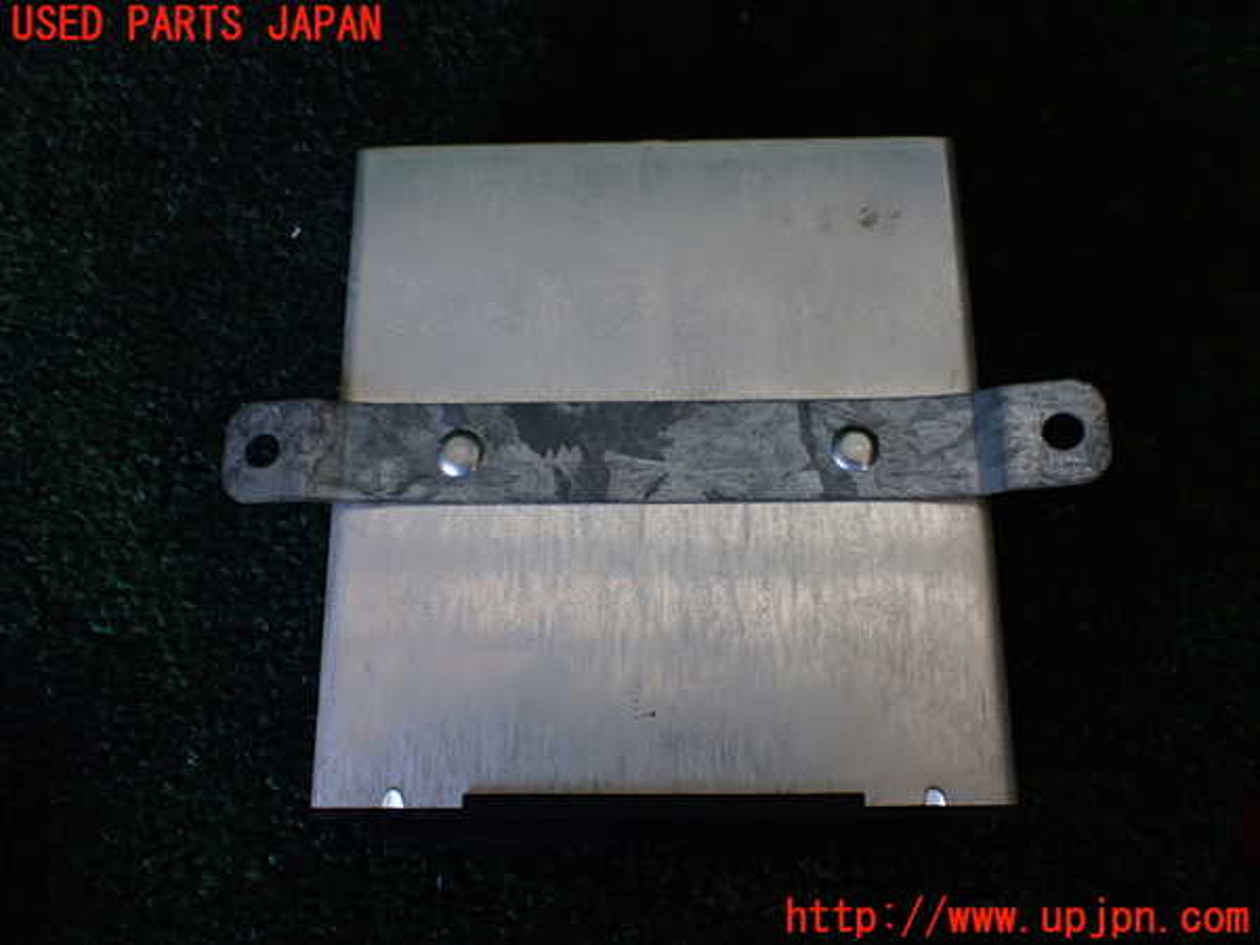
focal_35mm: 30
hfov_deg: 60.0
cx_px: 630
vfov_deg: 46.8
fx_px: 1092
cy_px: 472
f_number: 2.3
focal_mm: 5.4
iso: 200
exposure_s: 1/125
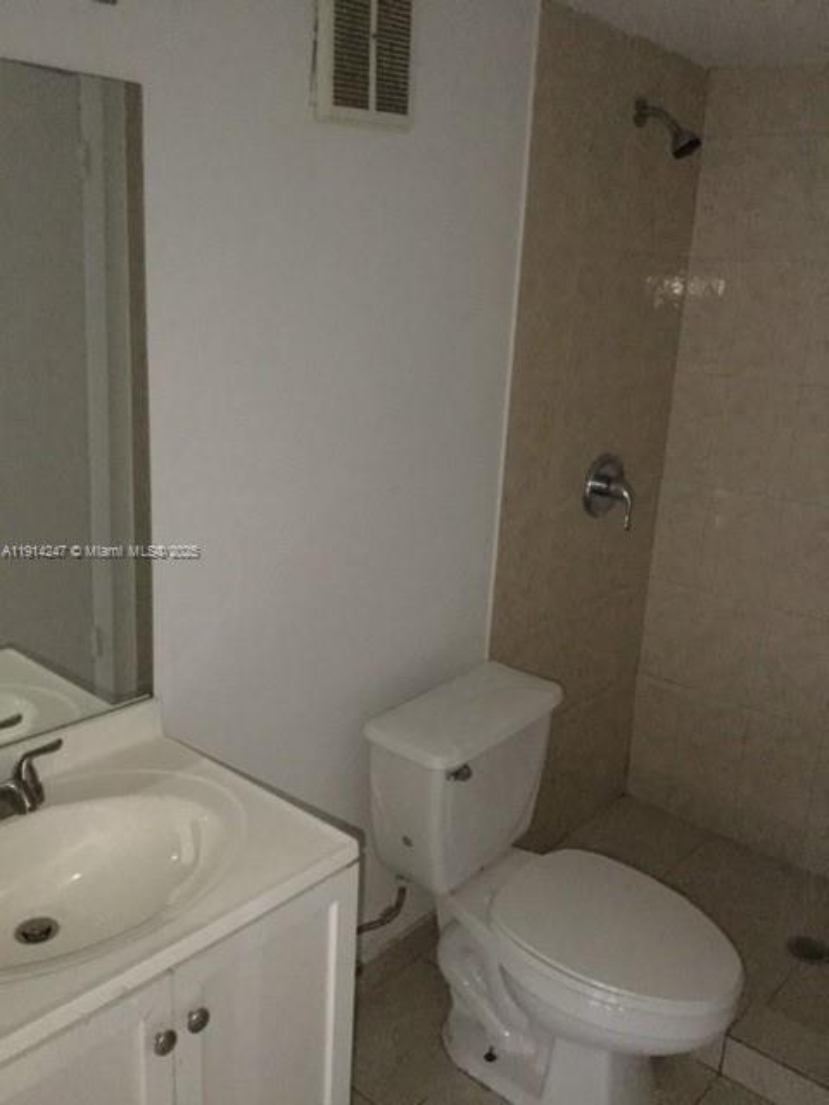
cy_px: 552
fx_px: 990
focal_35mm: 31
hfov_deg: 45.4
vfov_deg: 58.4
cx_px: 414
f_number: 2.4
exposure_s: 1/15
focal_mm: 3.3
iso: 800
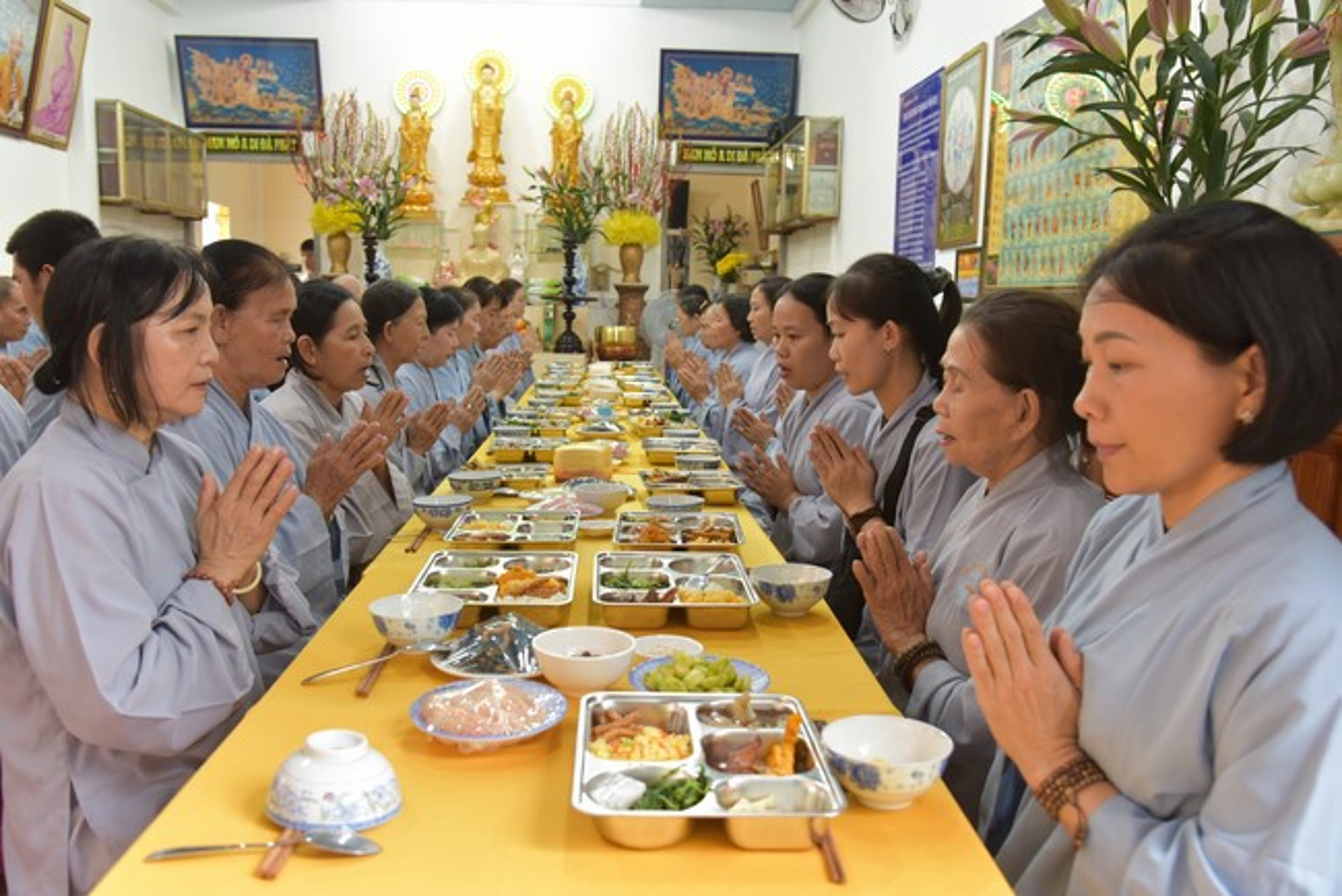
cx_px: 671
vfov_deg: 42.4
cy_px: 448
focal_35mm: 31
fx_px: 1156
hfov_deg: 60.3
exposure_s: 1/100
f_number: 5
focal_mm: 31
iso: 1600
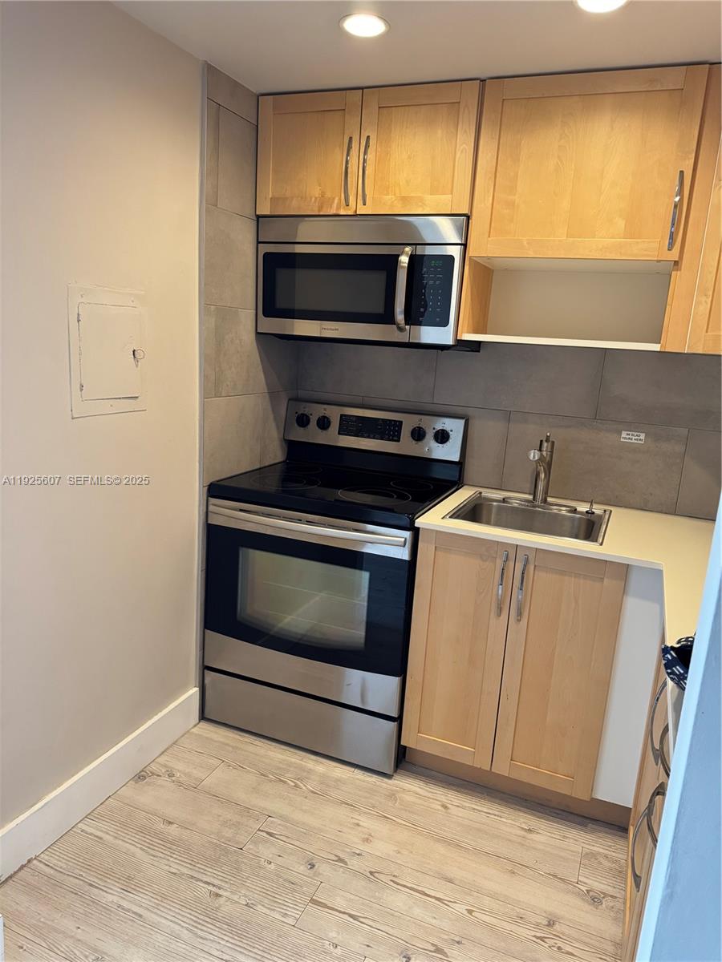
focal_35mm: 24
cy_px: 481
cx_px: 361
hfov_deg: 56.8
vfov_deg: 71.6
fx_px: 667
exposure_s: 1/60
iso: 640
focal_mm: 6.76
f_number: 1.78
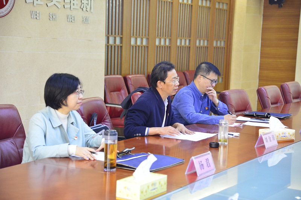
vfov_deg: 19.4
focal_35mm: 70
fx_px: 585
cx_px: 150
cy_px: 100
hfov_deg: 28.8
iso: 3200
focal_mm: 70
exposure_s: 1/80
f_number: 4.5
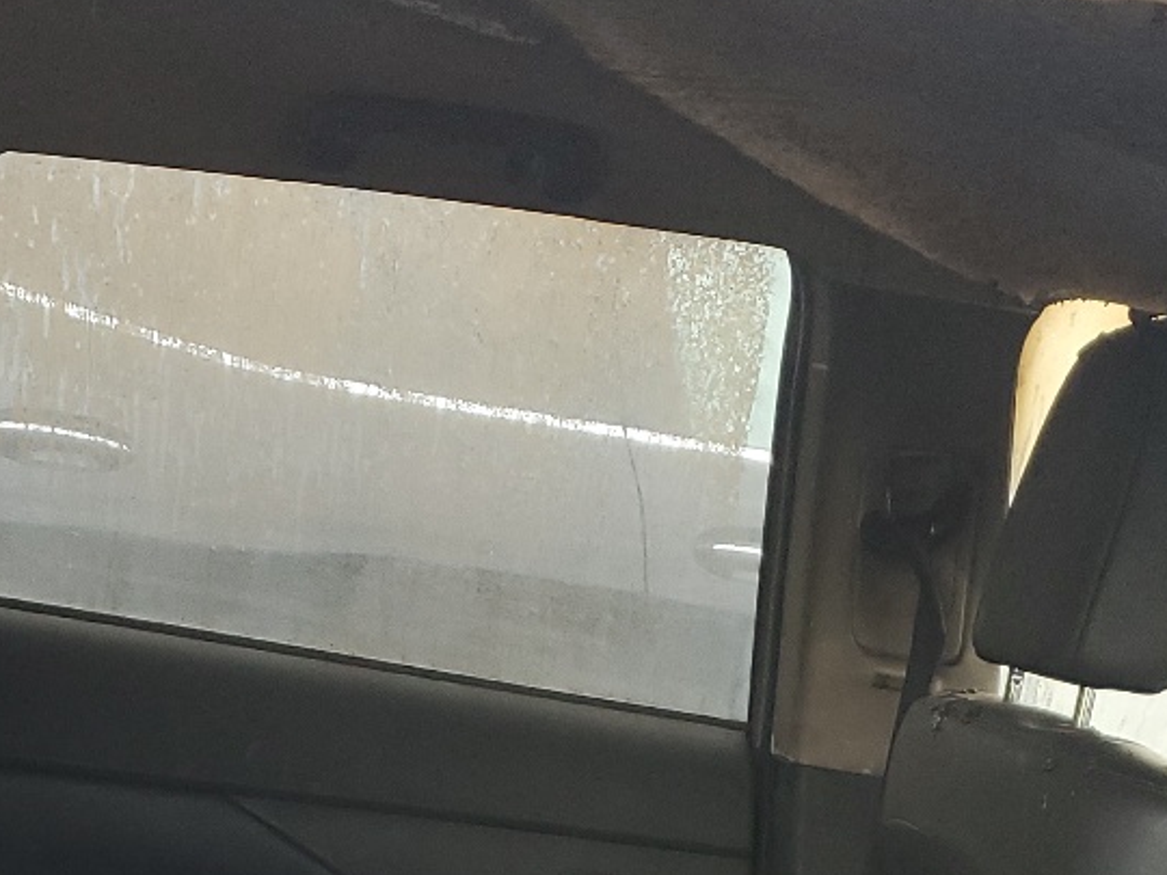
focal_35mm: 77
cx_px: 471
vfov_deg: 17.6
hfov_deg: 25.3
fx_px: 2596
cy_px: 1234
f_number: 1.5
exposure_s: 1/60.2
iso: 100
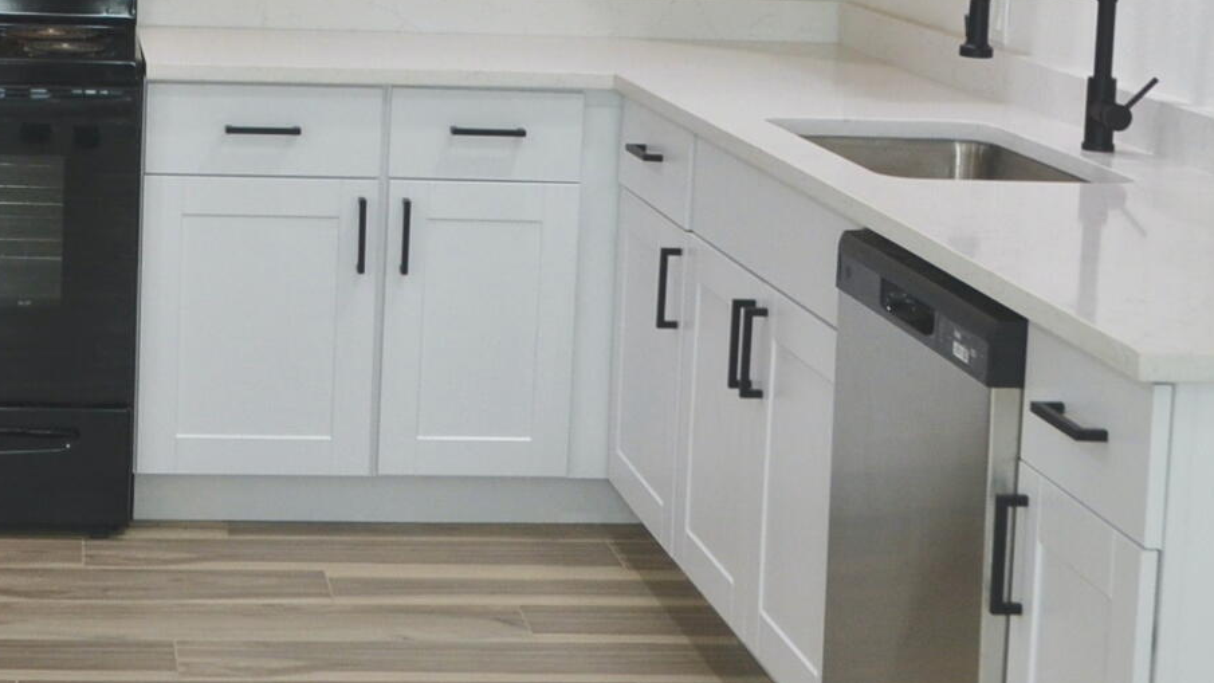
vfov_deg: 14.8
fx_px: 2575
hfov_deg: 26.2
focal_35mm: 80
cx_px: 329
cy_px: -7
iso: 400
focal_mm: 20
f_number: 5
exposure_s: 1/100
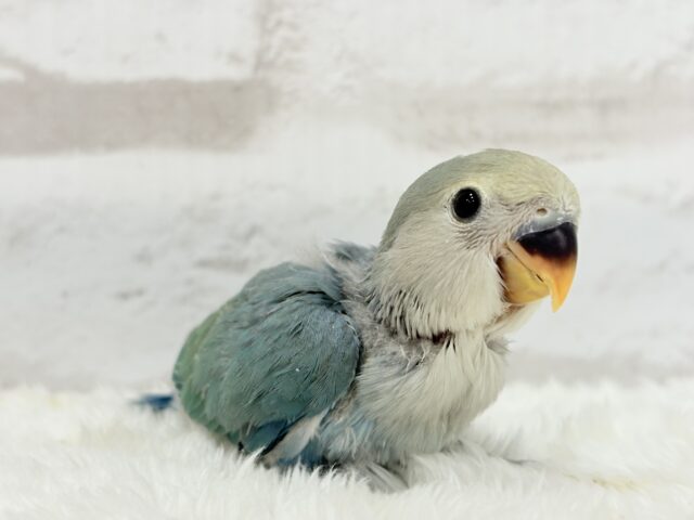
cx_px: 347
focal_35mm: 52
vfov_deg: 28.0
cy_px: 260
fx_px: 1043
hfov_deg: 36.8
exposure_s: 1/100
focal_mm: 5.96
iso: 100
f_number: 1.6
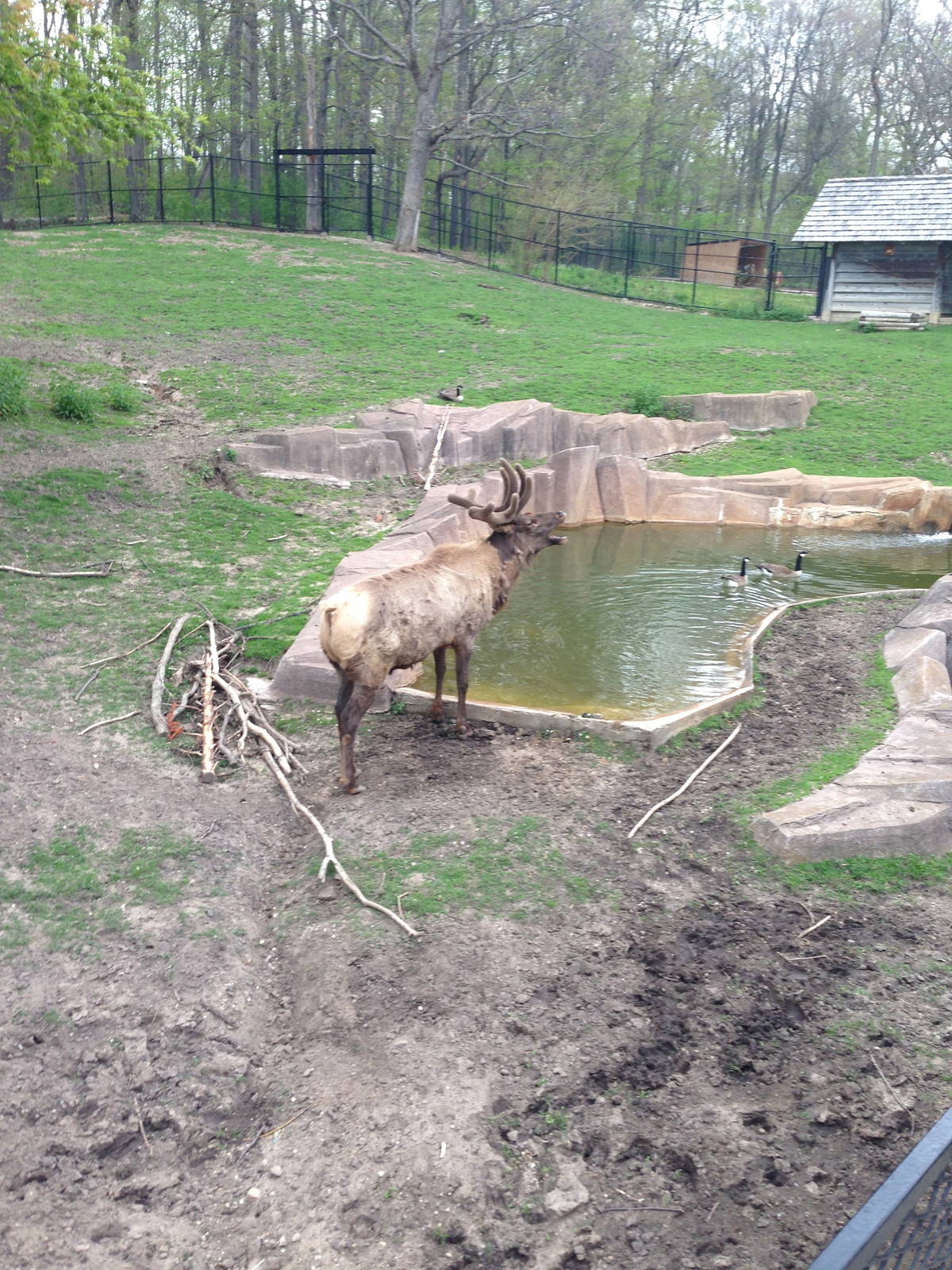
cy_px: 635
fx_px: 1210
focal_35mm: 33
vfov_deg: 55.4
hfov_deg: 42.9
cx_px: 476
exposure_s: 1/123
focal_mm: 4.13
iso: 50
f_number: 2.4
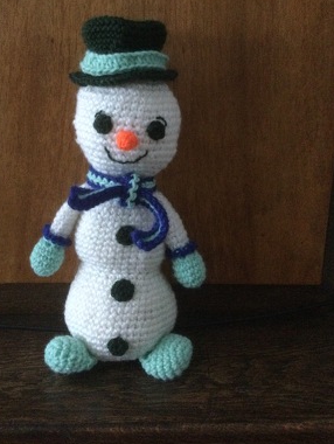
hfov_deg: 37.6
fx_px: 488
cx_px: 132
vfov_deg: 48.7
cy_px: 187
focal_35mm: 38
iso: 320
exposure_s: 1/17
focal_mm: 3.3
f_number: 2.4
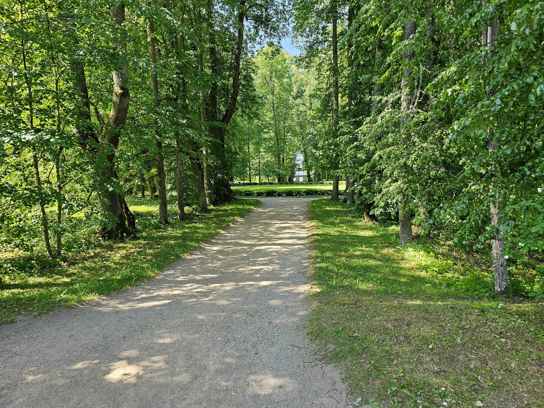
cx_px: 272
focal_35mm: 23
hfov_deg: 73.9
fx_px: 361
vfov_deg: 58.9
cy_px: 204
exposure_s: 1/180
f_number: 1.7
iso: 32
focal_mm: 6.3
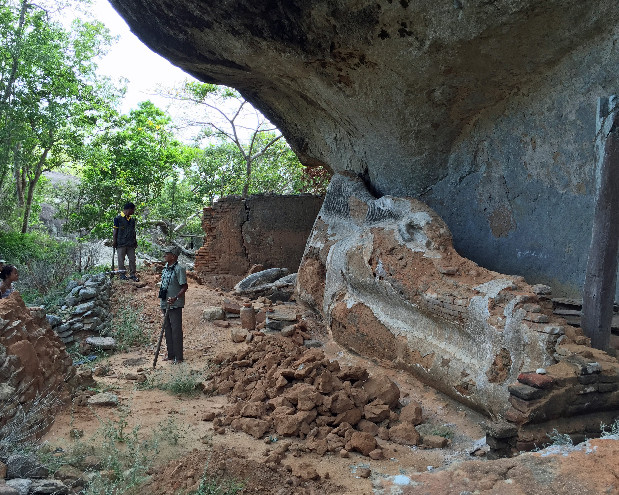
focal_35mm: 31
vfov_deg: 47.1
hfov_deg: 57.1
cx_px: 329
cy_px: 250
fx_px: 568
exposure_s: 1/120
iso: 32
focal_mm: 4.15
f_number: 2.2
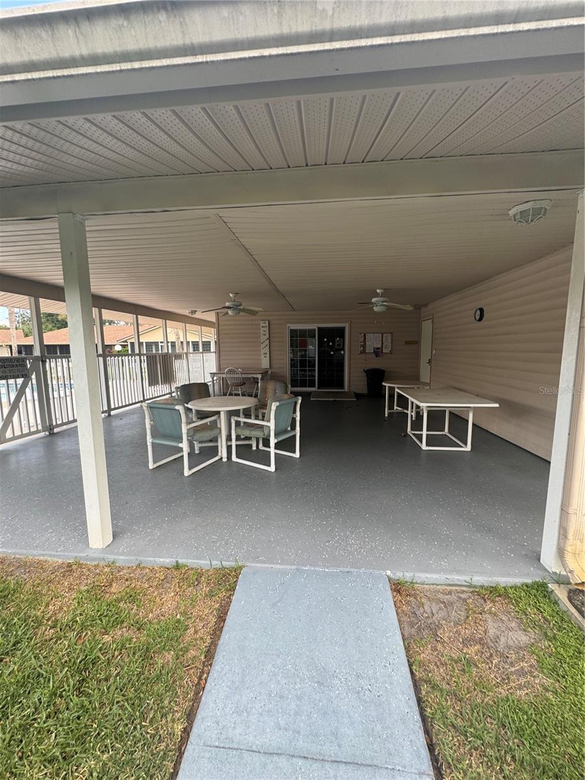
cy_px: 390
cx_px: 292
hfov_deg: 85.7
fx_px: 315
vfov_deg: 102.1
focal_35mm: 14
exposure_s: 1/121
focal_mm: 2.22
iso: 40
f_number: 2.2
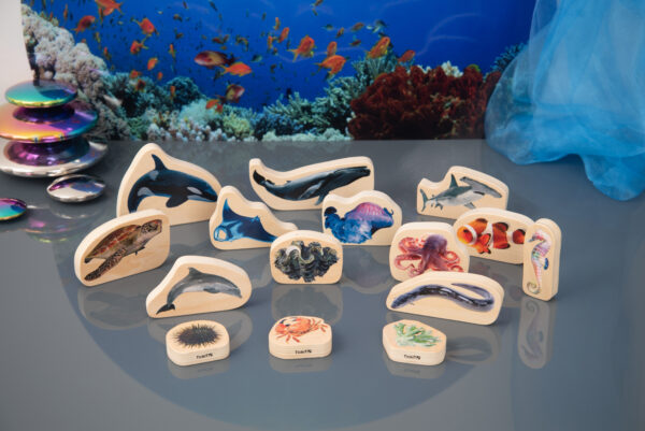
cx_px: 322
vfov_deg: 17.5
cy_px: 216
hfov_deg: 26.0
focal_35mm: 78
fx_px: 1398
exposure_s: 1/80
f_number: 6.3
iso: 125
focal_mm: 78
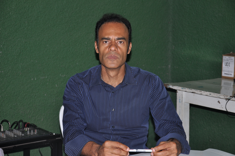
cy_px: 78
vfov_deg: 17.4
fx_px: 509
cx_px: 118
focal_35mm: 78
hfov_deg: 26.0
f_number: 5
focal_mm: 52
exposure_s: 1/60
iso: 200
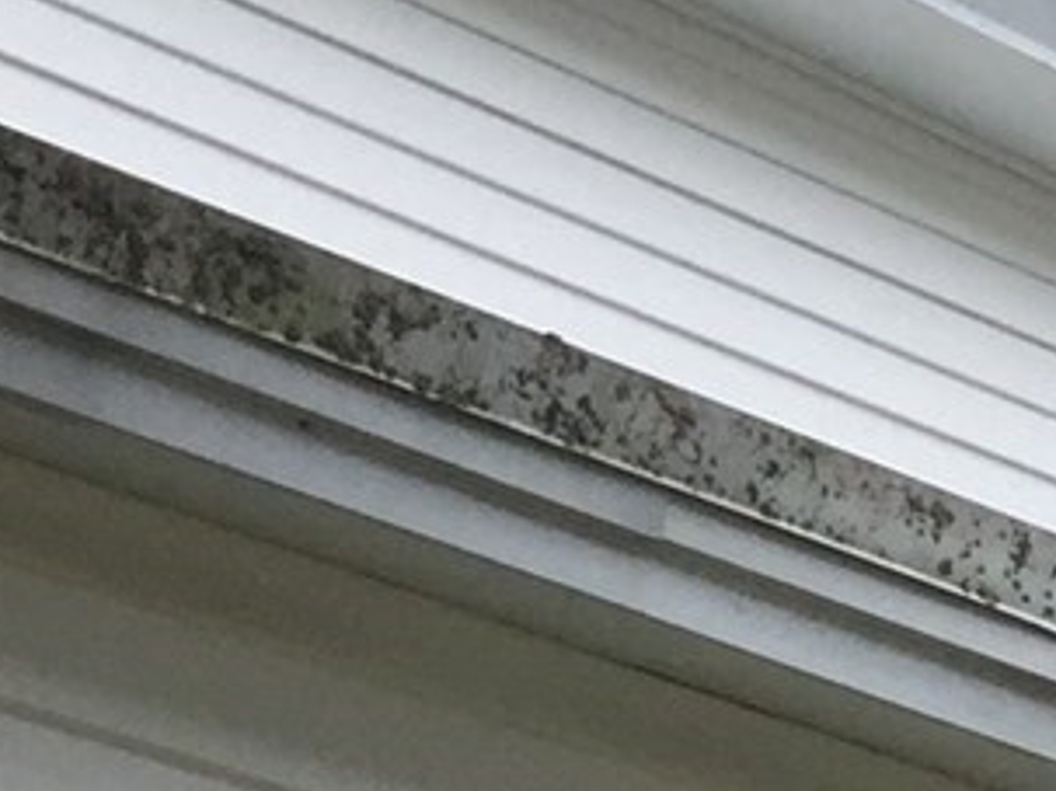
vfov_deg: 7.3
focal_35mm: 196
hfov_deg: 8.7
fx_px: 5977
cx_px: 2931
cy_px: 1606
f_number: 2.2
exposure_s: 1/1412
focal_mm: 4.15
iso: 32
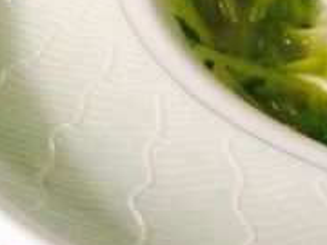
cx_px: 589
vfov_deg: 13.0
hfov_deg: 15.1
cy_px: 48
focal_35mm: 113
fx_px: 1067
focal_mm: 4.15
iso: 400
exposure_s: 1/17
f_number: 2.2
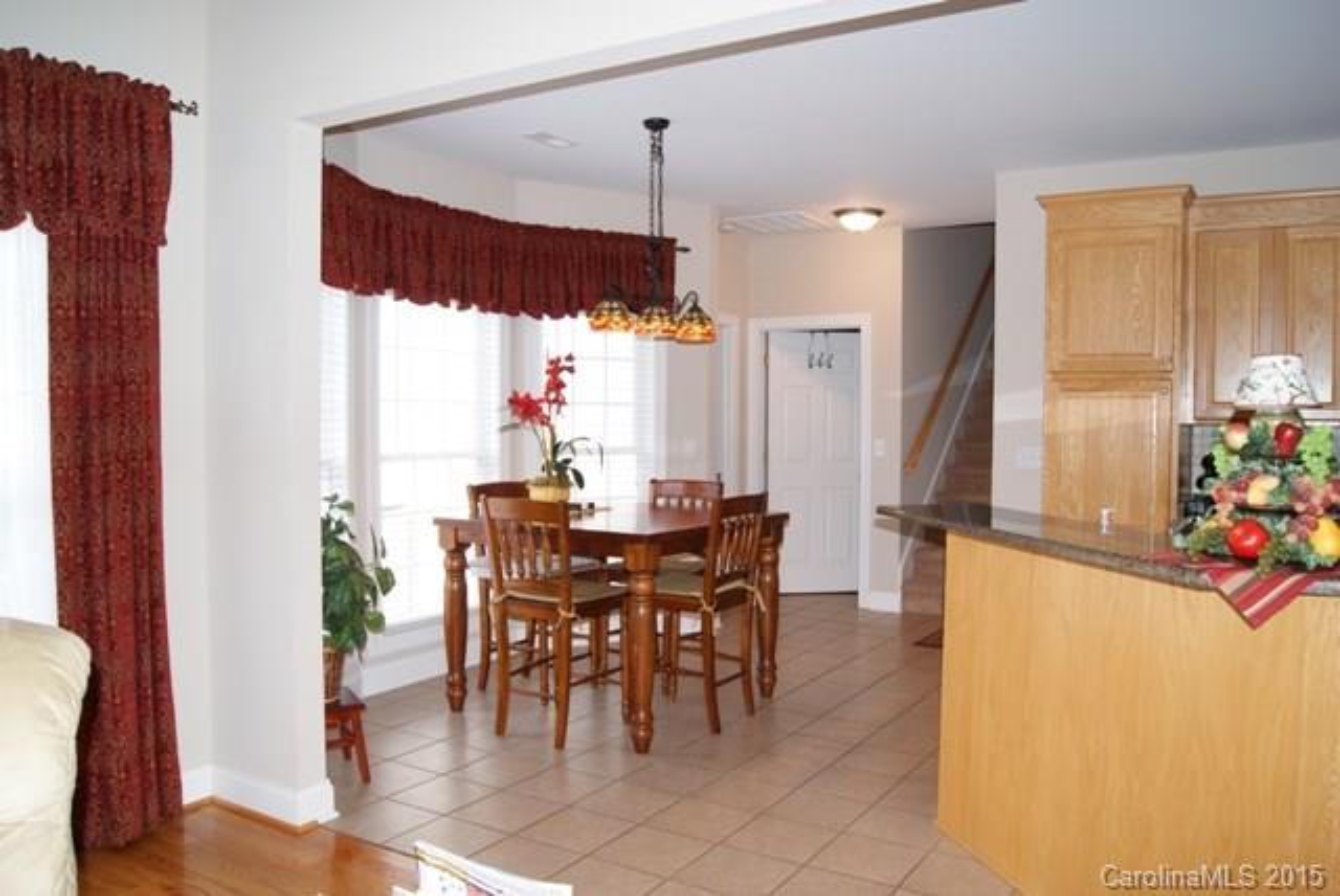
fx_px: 1006
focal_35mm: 27
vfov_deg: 48.0
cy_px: 448
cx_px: 670
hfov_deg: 67.3
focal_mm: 18
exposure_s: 1/60
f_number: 5.6
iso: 400
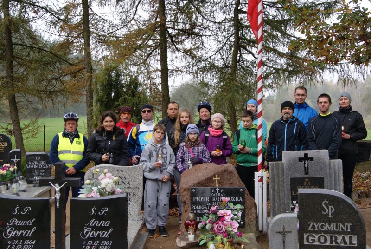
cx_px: 186
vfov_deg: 25.8
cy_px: 124
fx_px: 542
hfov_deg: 37.8
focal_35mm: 52
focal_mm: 35
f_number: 6.3
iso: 100
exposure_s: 1/60
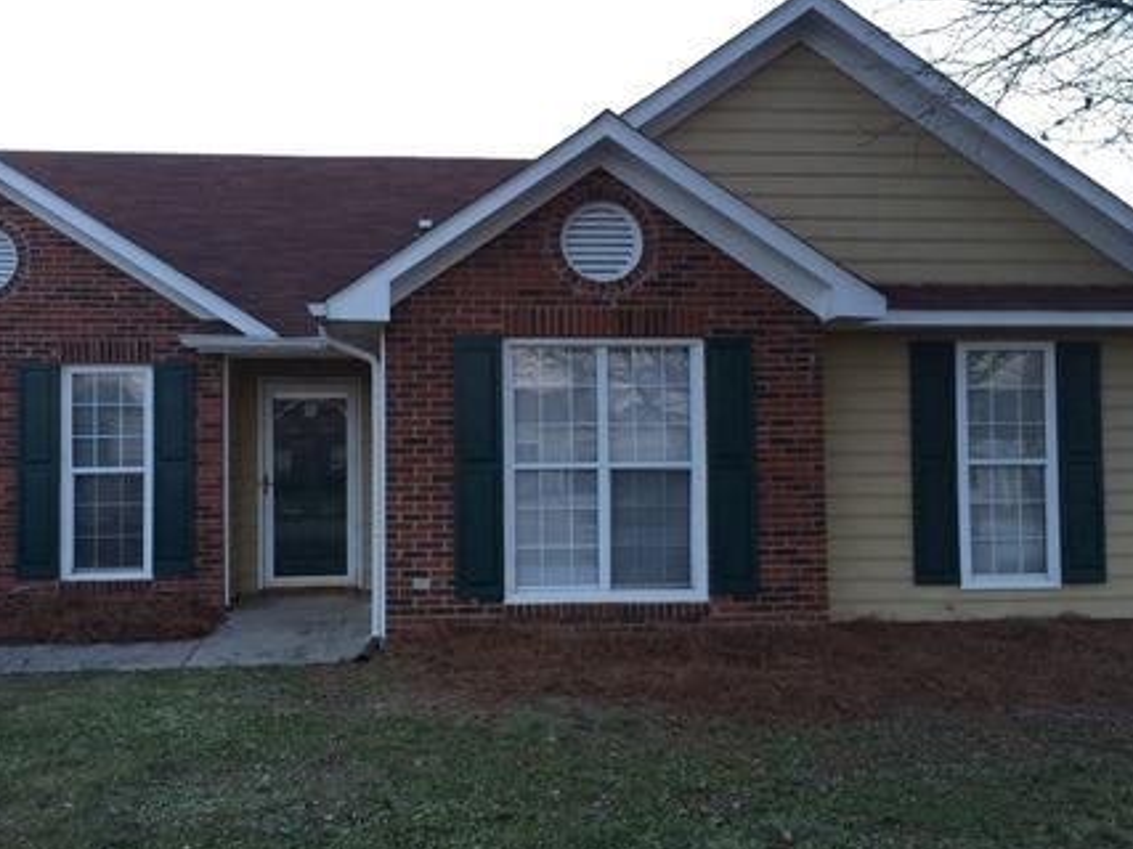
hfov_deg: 51.2
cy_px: 440
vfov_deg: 39.6
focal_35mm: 36
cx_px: 496
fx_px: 1178
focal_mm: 4.12
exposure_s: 1/30
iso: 40
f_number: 2.2
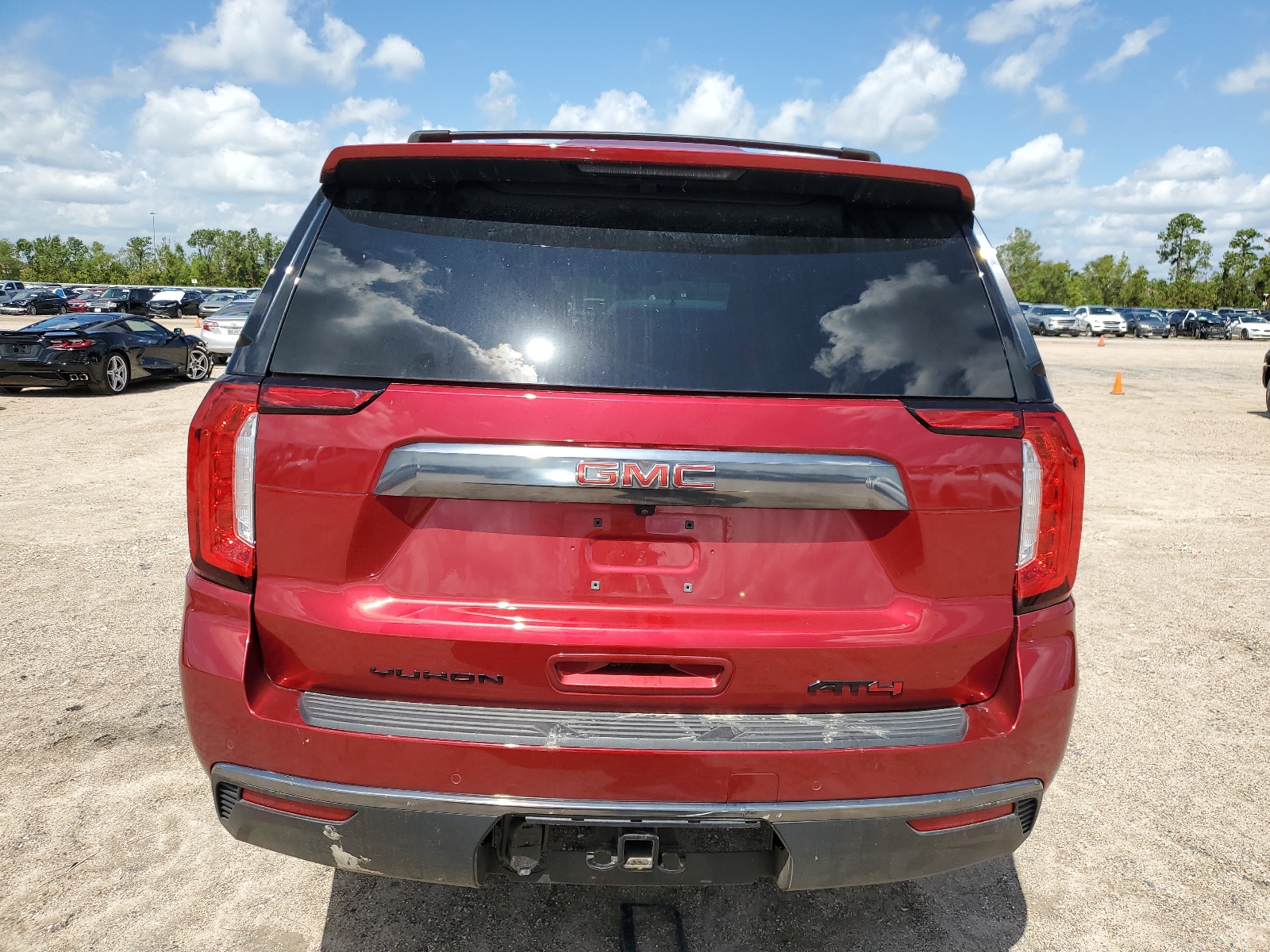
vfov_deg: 53.1
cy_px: 476
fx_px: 954
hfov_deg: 67.3
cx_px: 635
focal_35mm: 26
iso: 50
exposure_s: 1/2500
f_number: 1.5
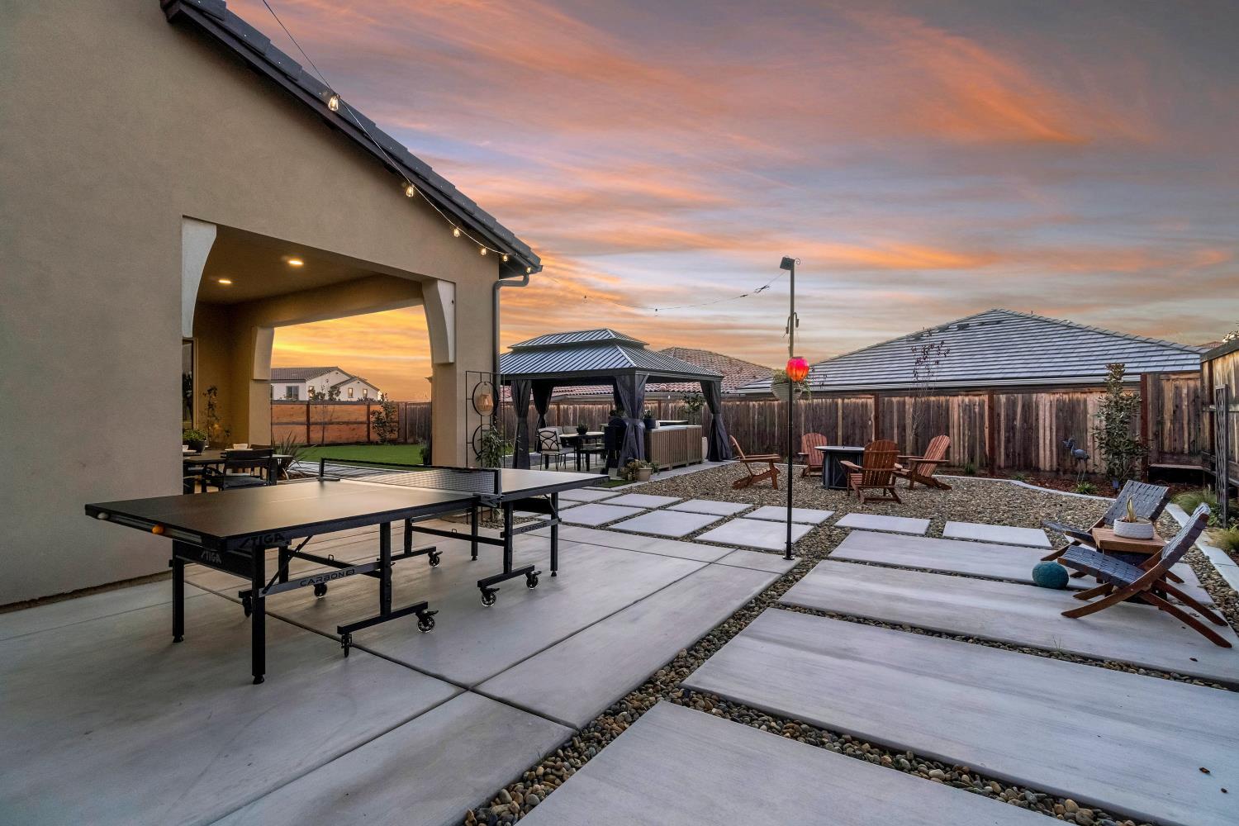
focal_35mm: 16
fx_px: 568
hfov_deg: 95.0
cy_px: 413
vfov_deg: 72.1
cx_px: 620
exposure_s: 1/13
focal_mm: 11
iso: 400
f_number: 9
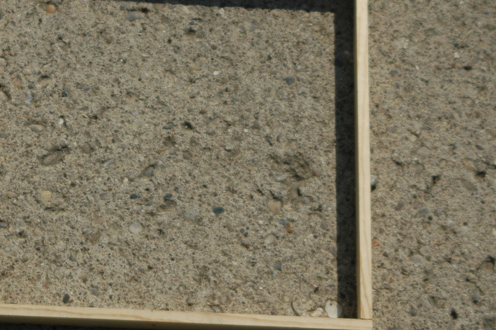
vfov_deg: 9.9
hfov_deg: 14.7
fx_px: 1914
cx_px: 155
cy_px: 153
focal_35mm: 139
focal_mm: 50
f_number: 5
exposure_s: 1/3200
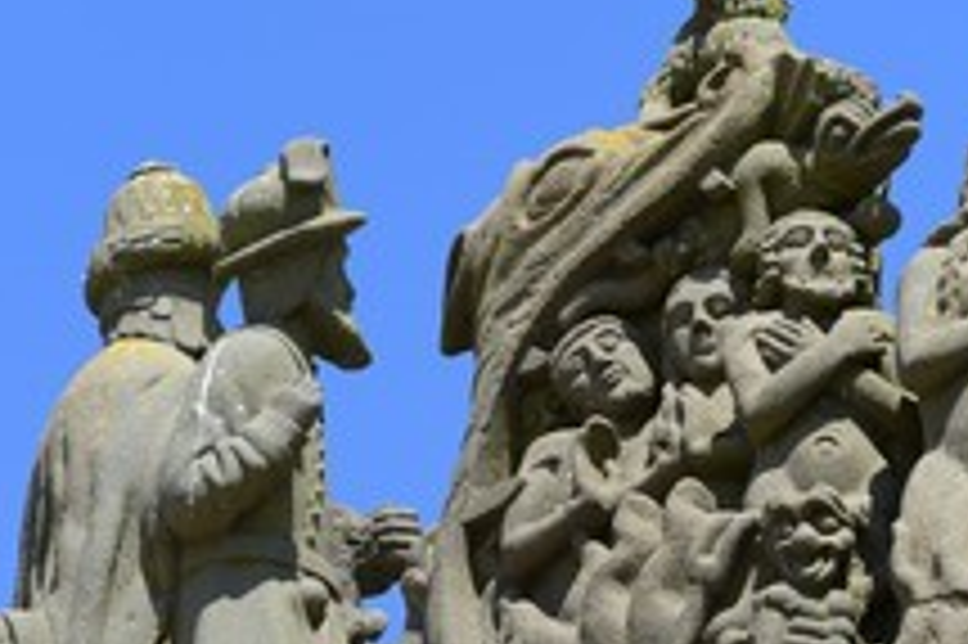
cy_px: 392
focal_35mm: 352
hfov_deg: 5.9
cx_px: 684
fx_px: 9457
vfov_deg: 3.9
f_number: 10
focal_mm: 180
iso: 200
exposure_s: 1/250
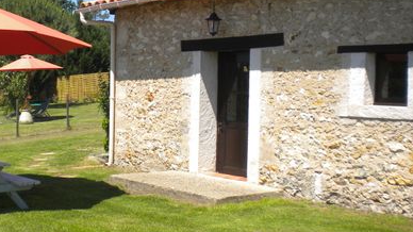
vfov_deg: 20.3
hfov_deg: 34.8
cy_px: 72
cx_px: 109
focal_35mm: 59
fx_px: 646
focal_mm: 6.3
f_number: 4.6
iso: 80
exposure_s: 1/498
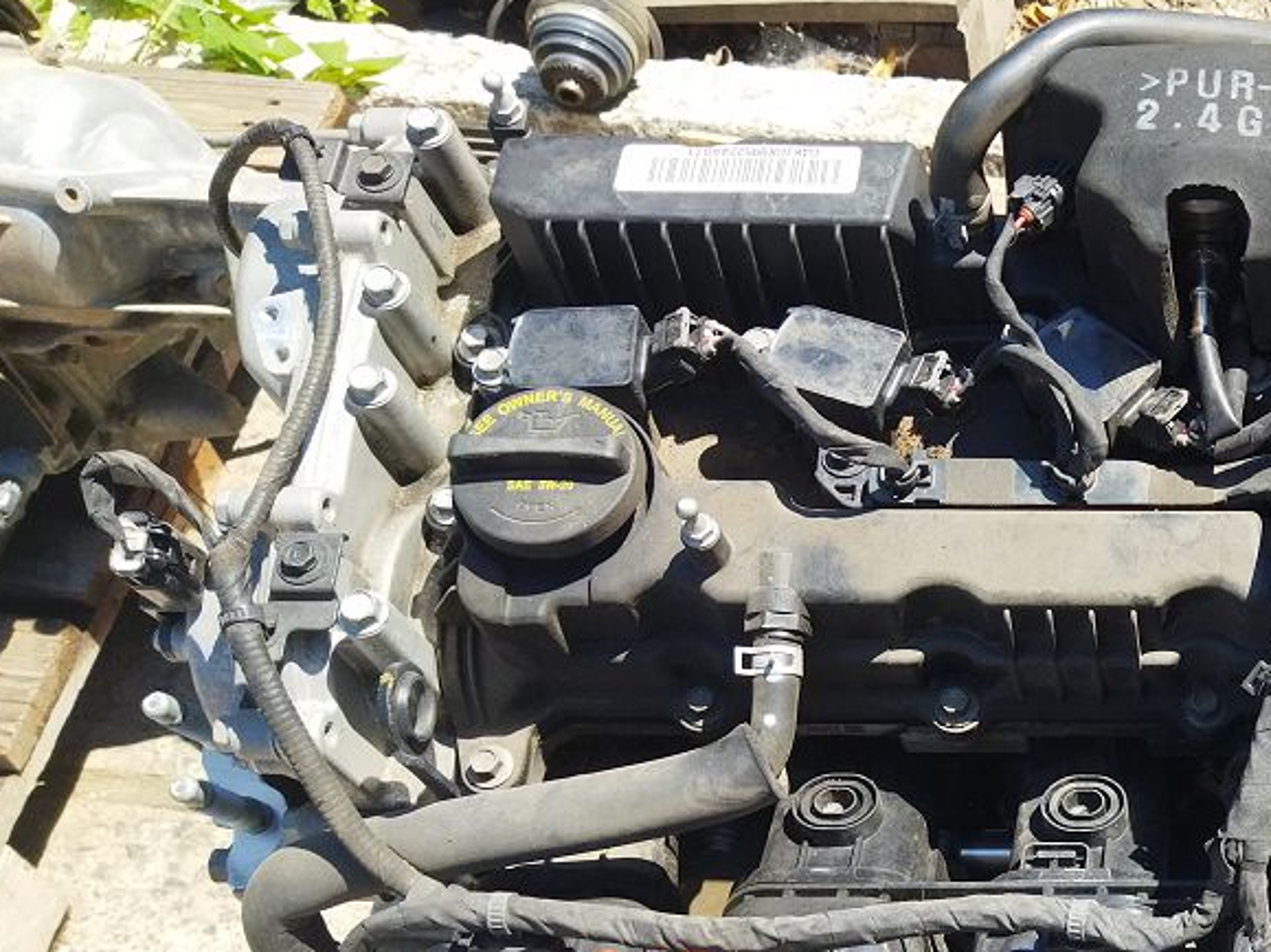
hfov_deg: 31.5
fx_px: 2056
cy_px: 796
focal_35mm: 56
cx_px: 1302
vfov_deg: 25.5
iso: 100
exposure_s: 1/1293
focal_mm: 4.71
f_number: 1.79
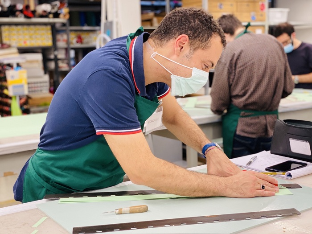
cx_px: 156
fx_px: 469
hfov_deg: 36.8
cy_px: 117
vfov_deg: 28.0
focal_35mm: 52
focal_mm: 6
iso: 100
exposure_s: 1/100
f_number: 2
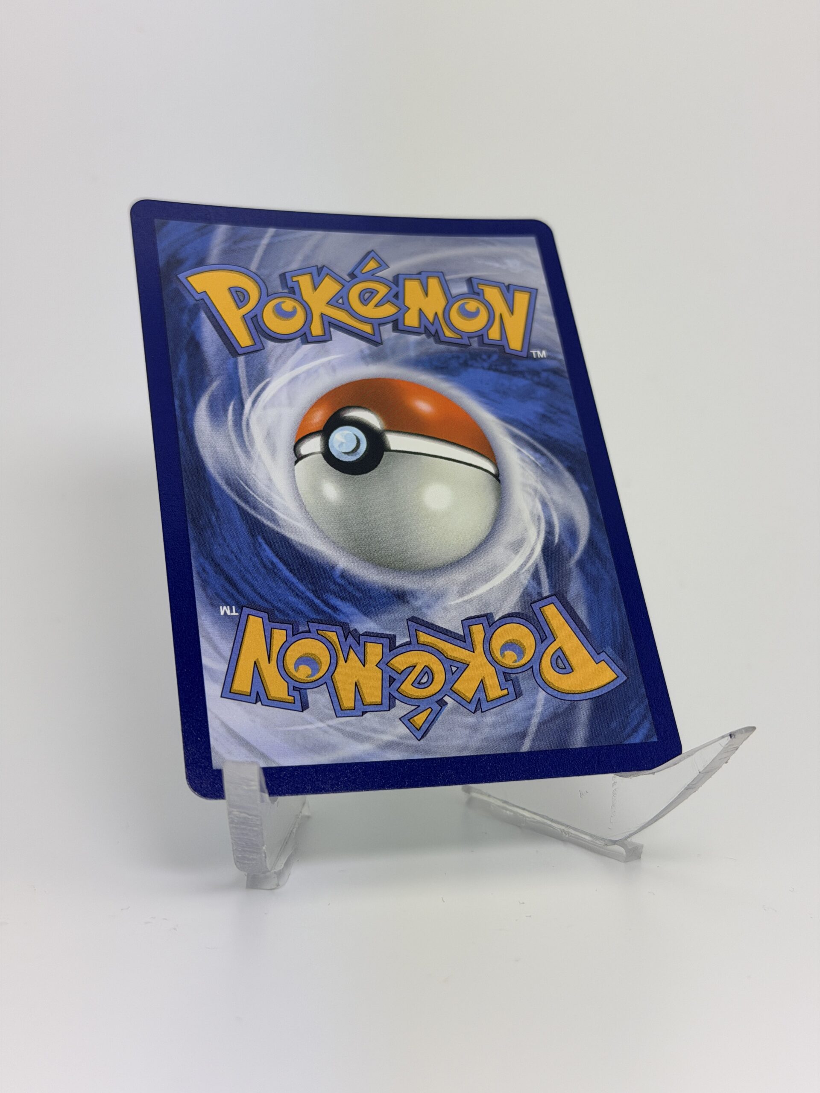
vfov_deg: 39.7
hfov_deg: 30.3
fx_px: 1516
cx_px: 410
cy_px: 546
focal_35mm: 48
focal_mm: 6.76
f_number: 1.78
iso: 64
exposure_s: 1/819
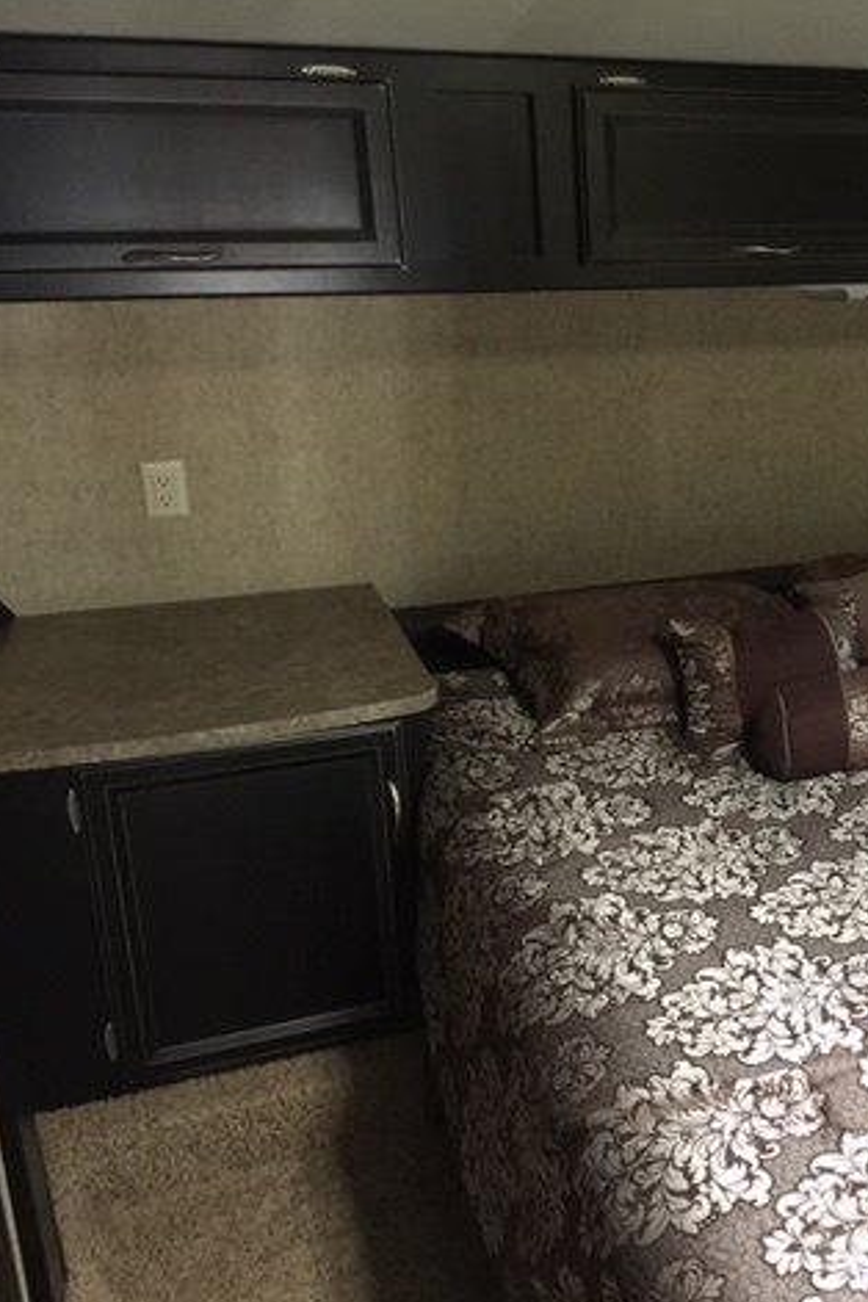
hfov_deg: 30.4
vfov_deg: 47.4
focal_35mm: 41
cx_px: 862
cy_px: 661
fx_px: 1483
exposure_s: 1/8
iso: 125
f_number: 2.2
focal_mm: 4.15
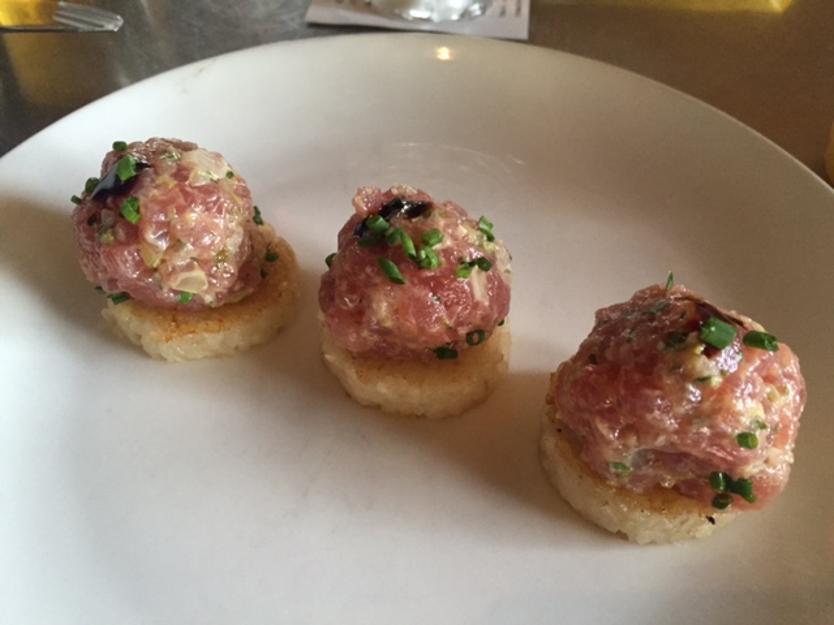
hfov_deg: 61.7
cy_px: 312
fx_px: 699
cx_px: 417
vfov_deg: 48.2
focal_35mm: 29
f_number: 2.2
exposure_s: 1/30
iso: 200
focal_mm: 4.15
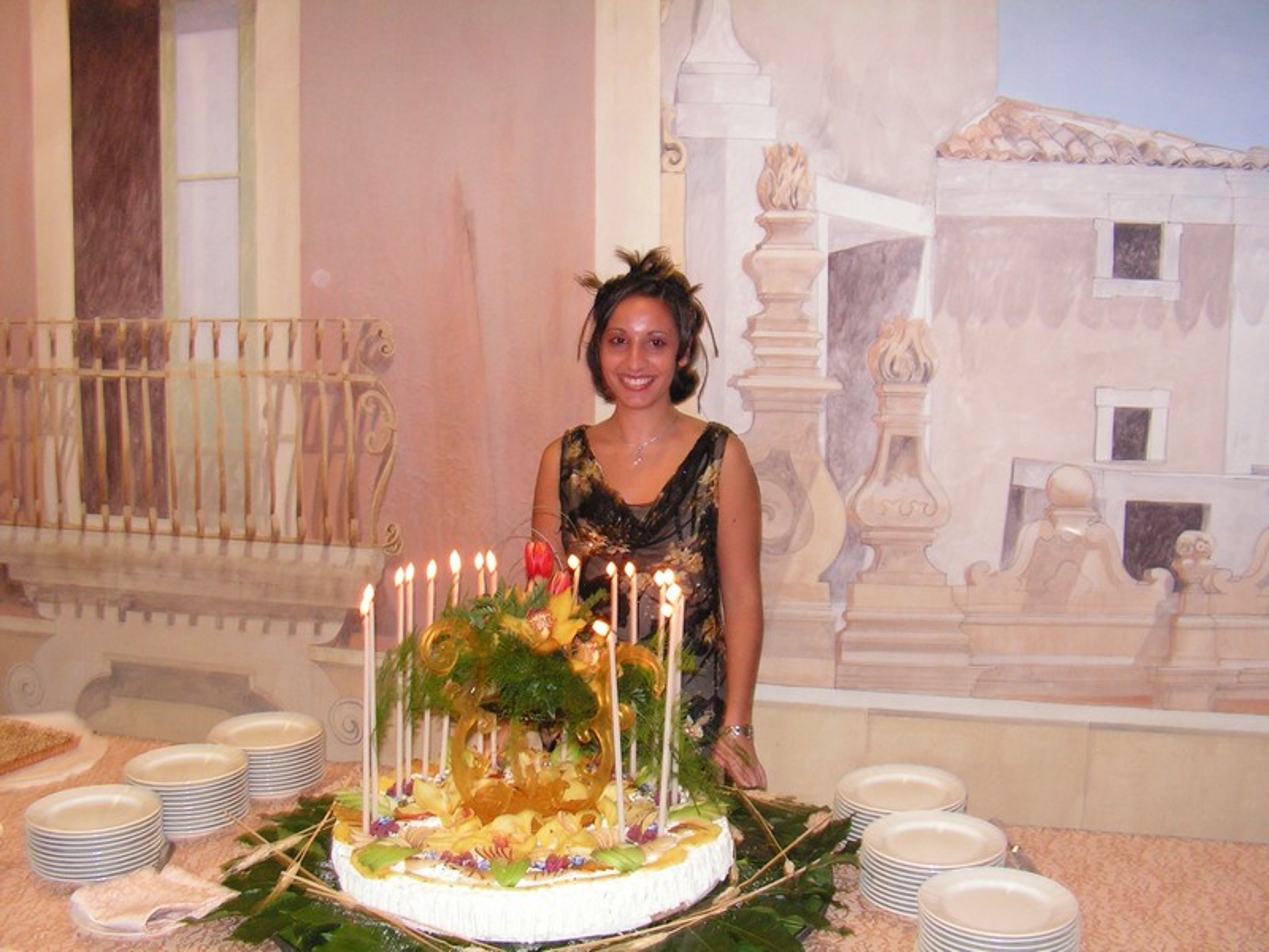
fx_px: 1320
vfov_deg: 39.7
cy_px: 476
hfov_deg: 51.4
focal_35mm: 36
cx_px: 634
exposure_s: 1/40
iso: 200
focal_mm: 6
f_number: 3.2
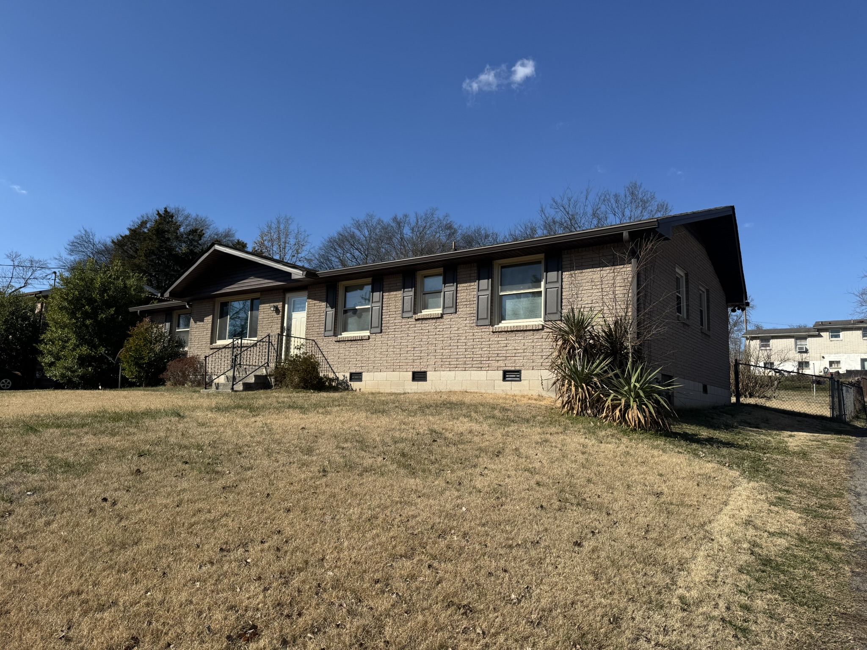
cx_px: 434
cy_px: 325
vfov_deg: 56.8
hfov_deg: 71.6
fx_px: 601
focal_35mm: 24
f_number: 1.78
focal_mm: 6.76
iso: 80
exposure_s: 1/4608
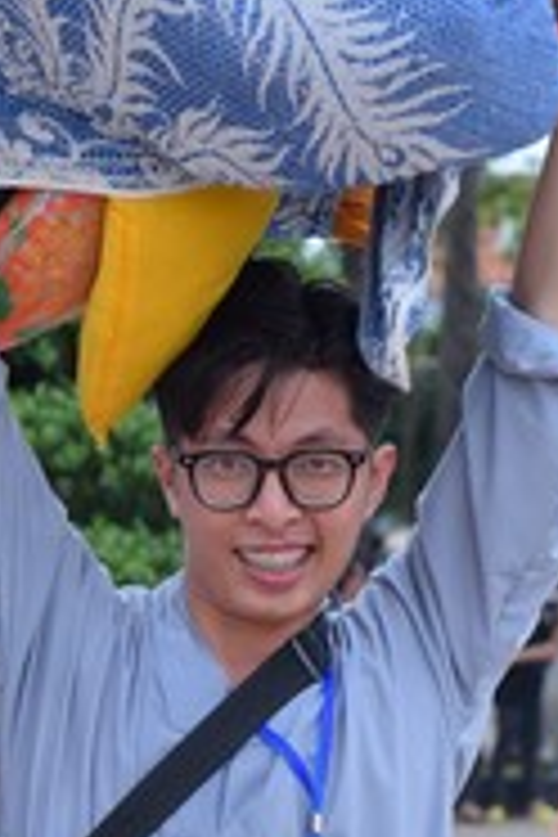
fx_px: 6324
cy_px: 756
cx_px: 155
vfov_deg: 7.6
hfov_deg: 5.1
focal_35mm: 272
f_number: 6.3
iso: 100
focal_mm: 78
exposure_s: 1/250
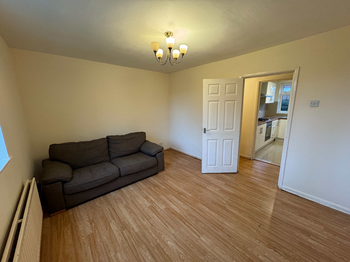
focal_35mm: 14
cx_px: 175
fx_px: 142
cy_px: 131
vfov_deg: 85.7
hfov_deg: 102.1
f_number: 2.2
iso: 160
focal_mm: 2.22
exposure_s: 1/50
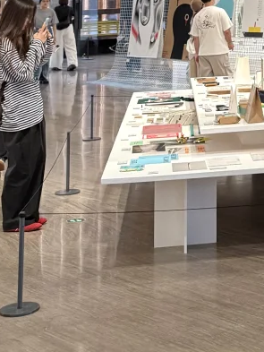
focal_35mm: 88
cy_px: -120
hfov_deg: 15.5
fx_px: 894
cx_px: 393
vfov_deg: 20.2
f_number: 1.78
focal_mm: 6.76
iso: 200
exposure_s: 1/60
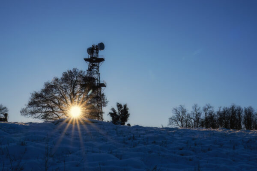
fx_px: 357
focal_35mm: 50
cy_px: 86
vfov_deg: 27.0
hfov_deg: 39.6
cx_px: 128
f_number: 16
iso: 160
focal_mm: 18.21
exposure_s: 1/200
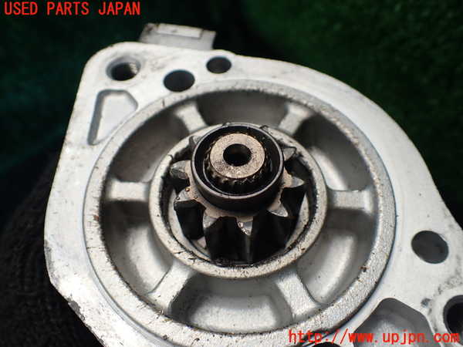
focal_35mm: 30
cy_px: 174
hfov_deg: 60.0
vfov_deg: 46.8
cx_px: 232
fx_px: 401
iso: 100
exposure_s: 1/125
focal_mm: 5.4
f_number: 2.3
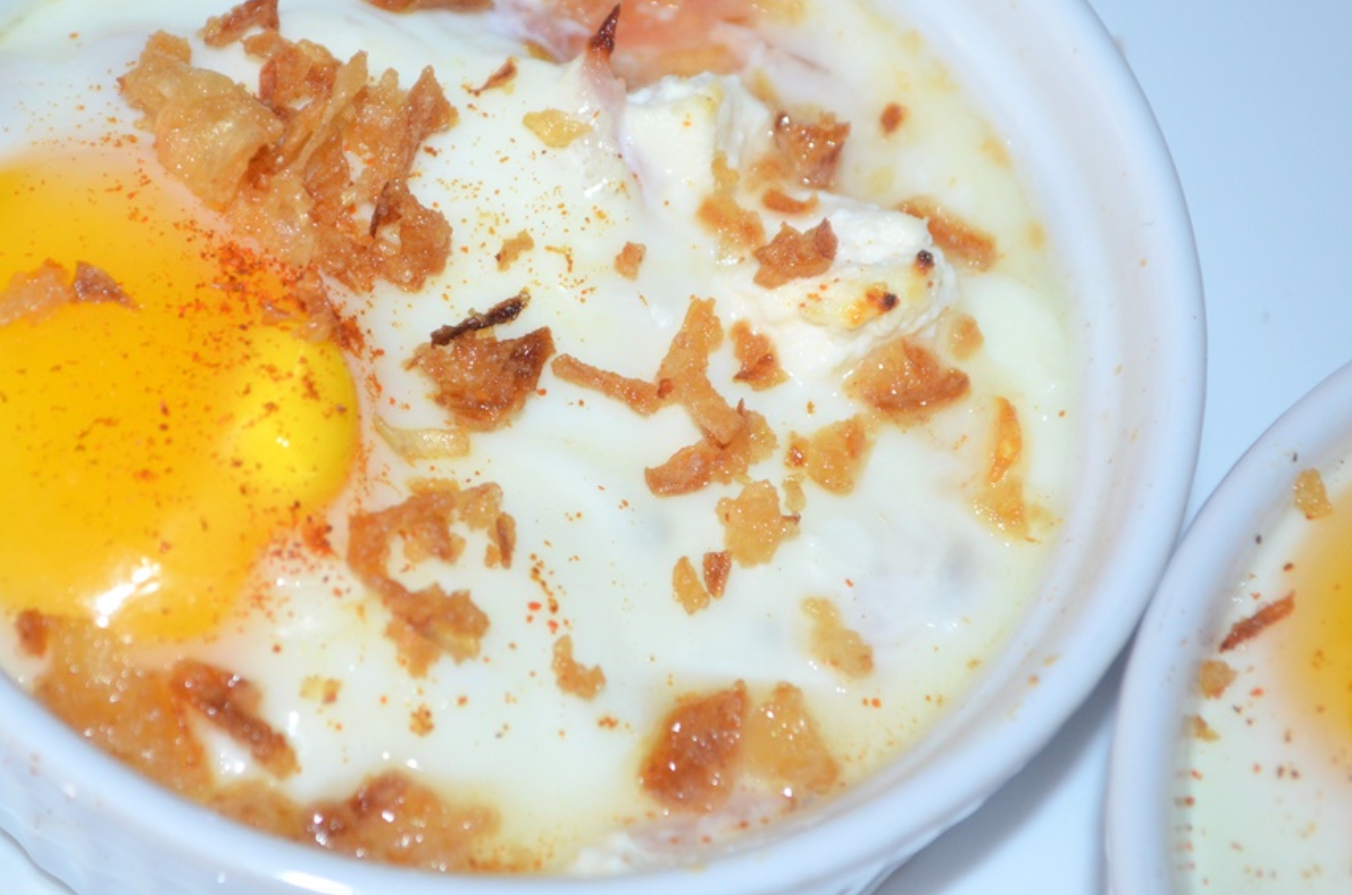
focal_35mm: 105
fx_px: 3921
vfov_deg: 13.0
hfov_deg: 19.5
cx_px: 525
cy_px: 359
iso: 1000
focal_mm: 55
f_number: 5.6
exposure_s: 1/60
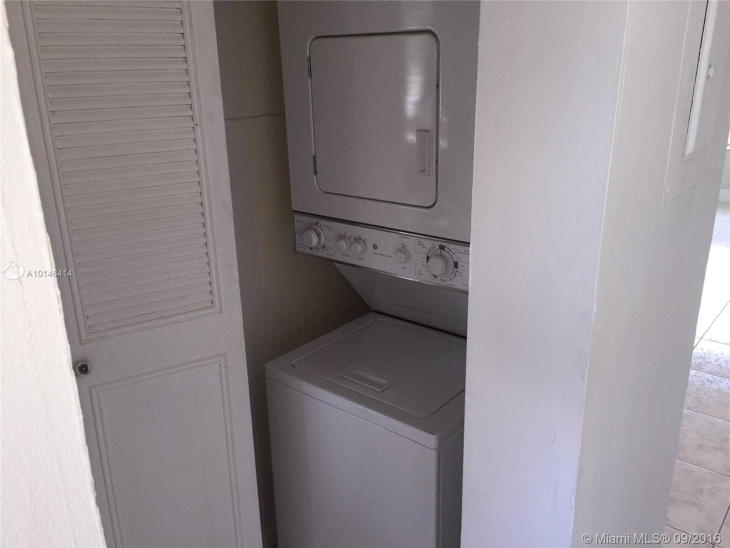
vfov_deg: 48.2
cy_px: 274
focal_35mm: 29
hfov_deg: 61.7
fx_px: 612
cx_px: 365
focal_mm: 4.15
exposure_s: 1/79
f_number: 2.2
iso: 32
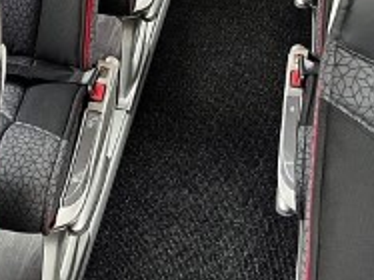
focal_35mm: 89
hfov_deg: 21.5
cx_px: 38
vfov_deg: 15.5
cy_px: -118
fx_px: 961
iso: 640
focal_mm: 5.7
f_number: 1.5
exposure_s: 1/37
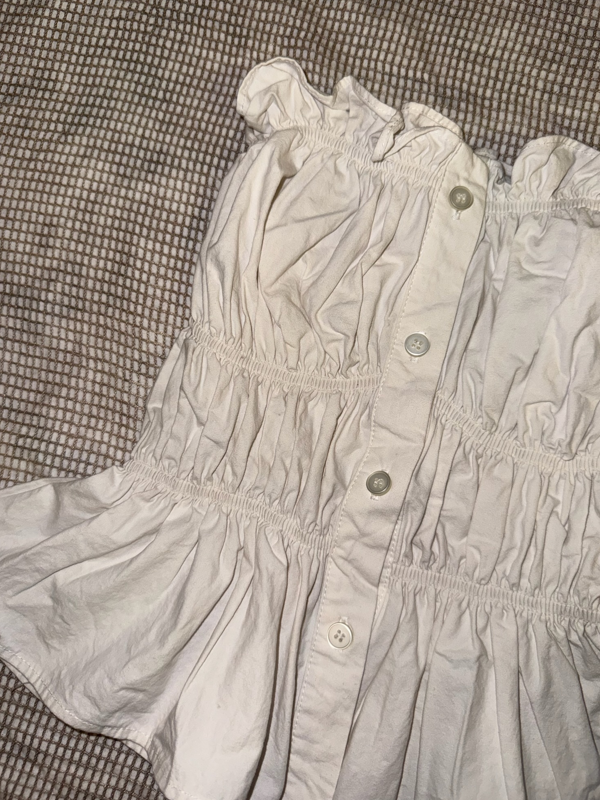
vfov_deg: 69.4
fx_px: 578
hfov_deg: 54.9
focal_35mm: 25
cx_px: 294
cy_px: 395
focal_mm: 6.76
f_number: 1.78
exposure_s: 1/85
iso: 50
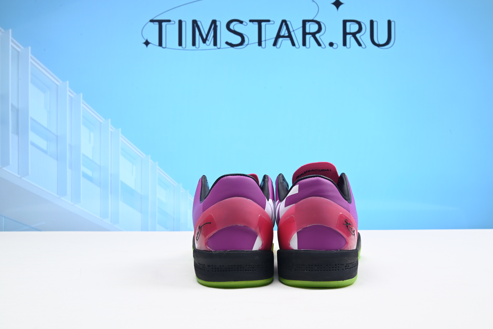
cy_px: 164
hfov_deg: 50.7
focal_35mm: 38
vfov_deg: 35.1
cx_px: 246
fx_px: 521
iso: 100
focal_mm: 38
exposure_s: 1/2
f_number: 16
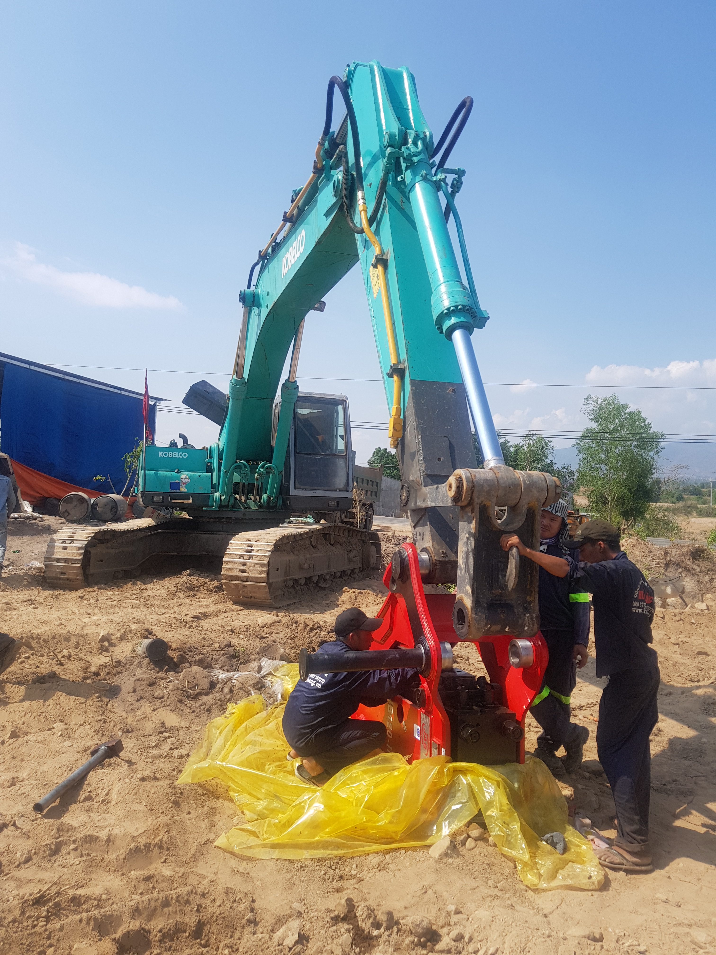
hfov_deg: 53.1
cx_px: 358
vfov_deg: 67.3
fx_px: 717
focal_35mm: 26
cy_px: 478
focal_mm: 4.2
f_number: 1.7
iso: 40
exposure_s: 1/2128
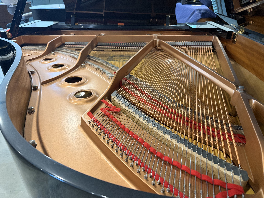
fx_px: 183
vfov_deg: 56.8
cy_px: 99
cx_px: 132
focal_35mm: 24
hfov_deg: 71.6
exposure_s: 1/60
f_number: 1.78
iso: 400
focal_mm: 6.76
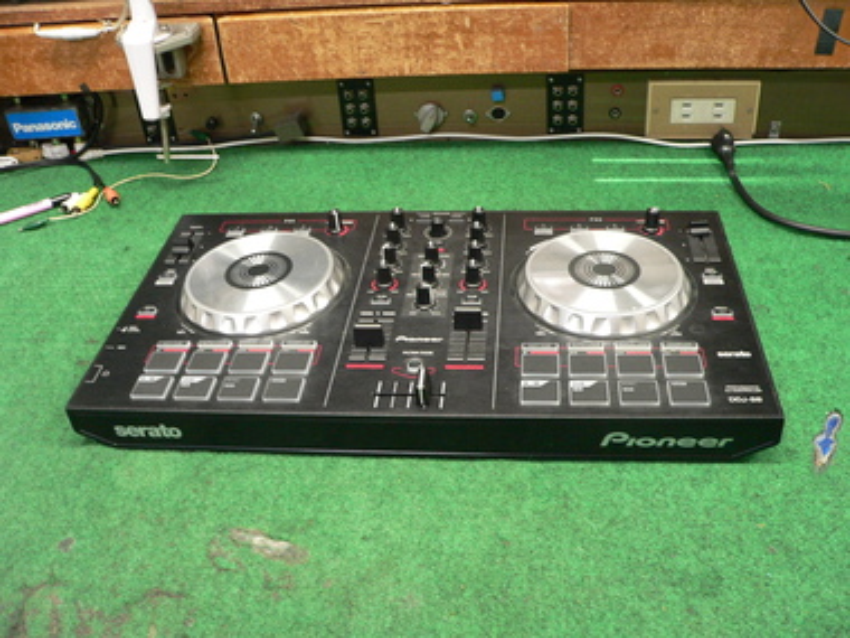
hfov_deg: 51.4
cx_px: 425
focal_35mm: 36
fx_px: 884
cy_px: 319
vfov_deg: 39.7
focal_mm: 6
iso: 200
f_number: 2.8
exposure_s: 1/10
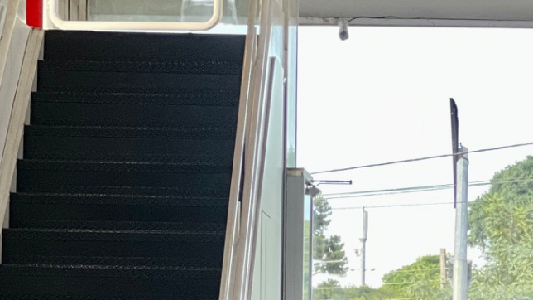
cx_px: 415
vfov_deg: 4.8
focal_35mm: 250
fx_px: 3533
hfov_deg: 8.6
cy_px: 466
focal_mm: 9
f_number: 2.8
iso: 250
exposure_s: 1/120
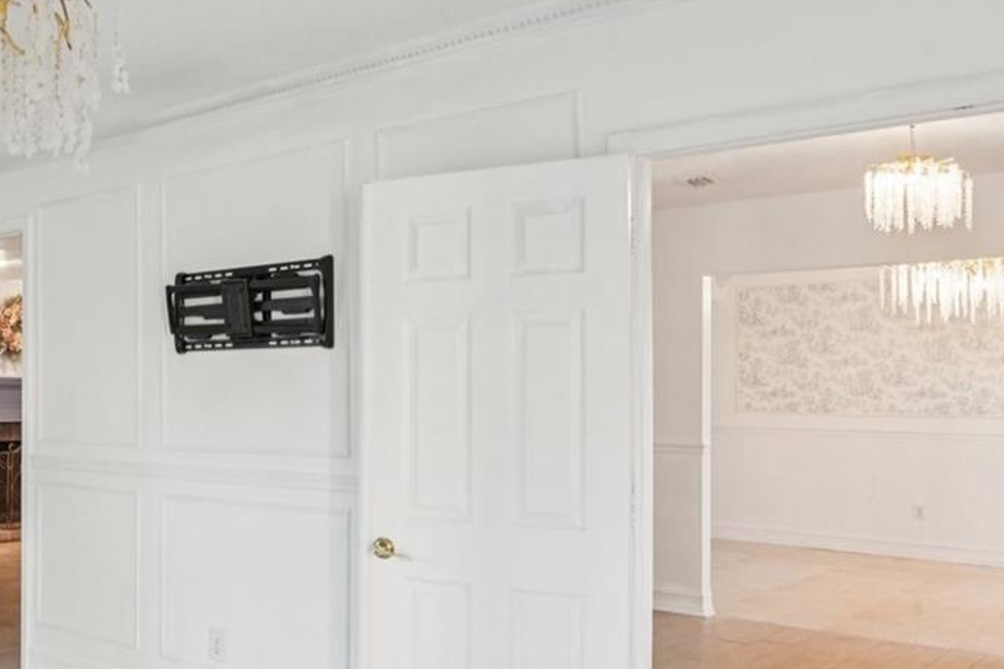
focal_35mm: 37
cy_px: 408
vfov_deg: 35.8
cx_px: 1
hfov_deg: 44.3
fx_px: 1032
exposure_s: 1/20
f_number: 8
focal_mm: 16
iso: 400
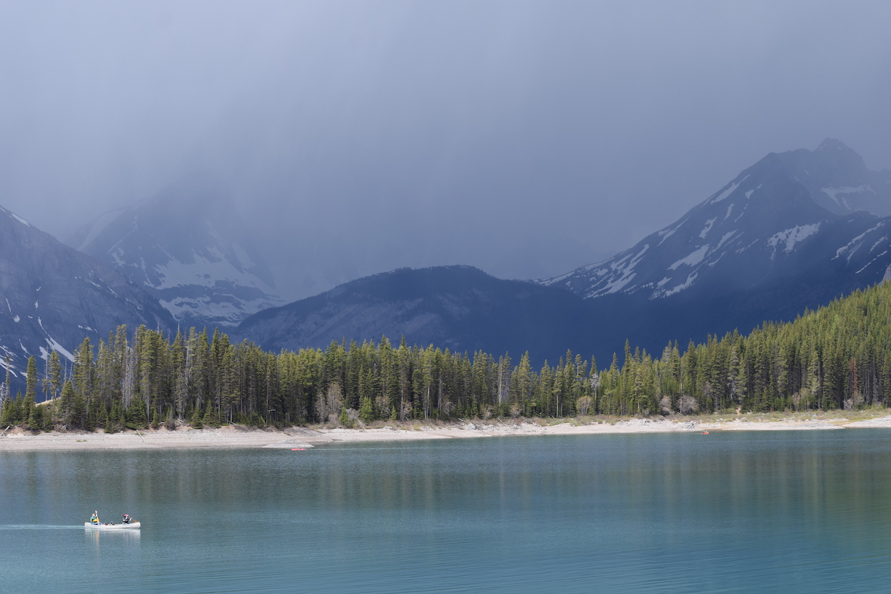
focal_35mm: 82
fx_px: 2041
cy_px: 297
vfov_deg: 16.5
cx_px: 446
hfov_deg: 24.6
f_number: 8
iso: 220
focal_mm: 55
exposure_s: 1/250
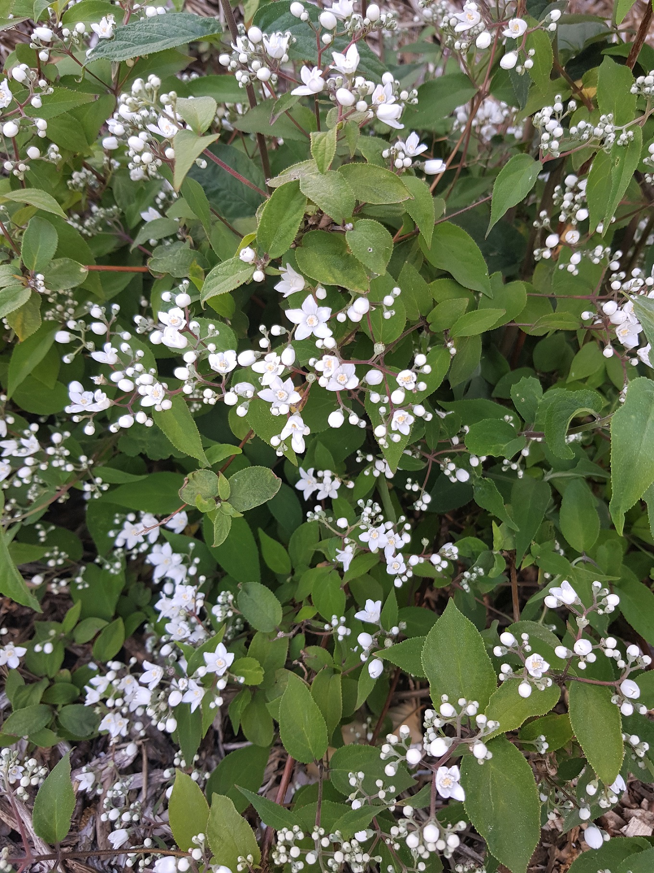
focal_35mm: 26
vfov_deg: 67.3
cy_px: 436
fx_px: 655
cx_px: 327
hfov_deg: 53.1
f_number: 1.7
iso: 50
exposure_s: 1/100
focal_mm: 4.2
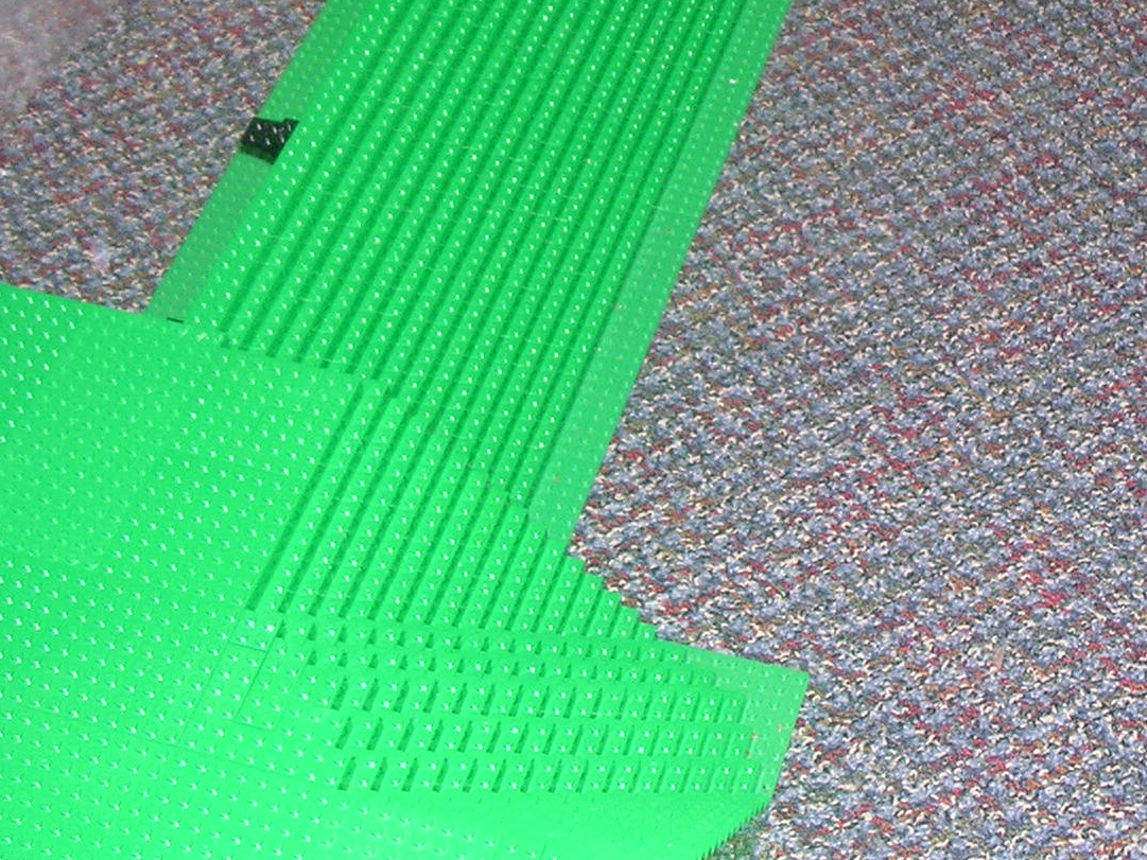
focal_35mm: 72
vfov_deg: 20.3
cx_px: 824
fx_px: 2386
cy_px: 200
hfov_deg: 26.8
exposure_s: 1/60.1
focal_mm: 5.8
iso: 238
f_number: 2.8
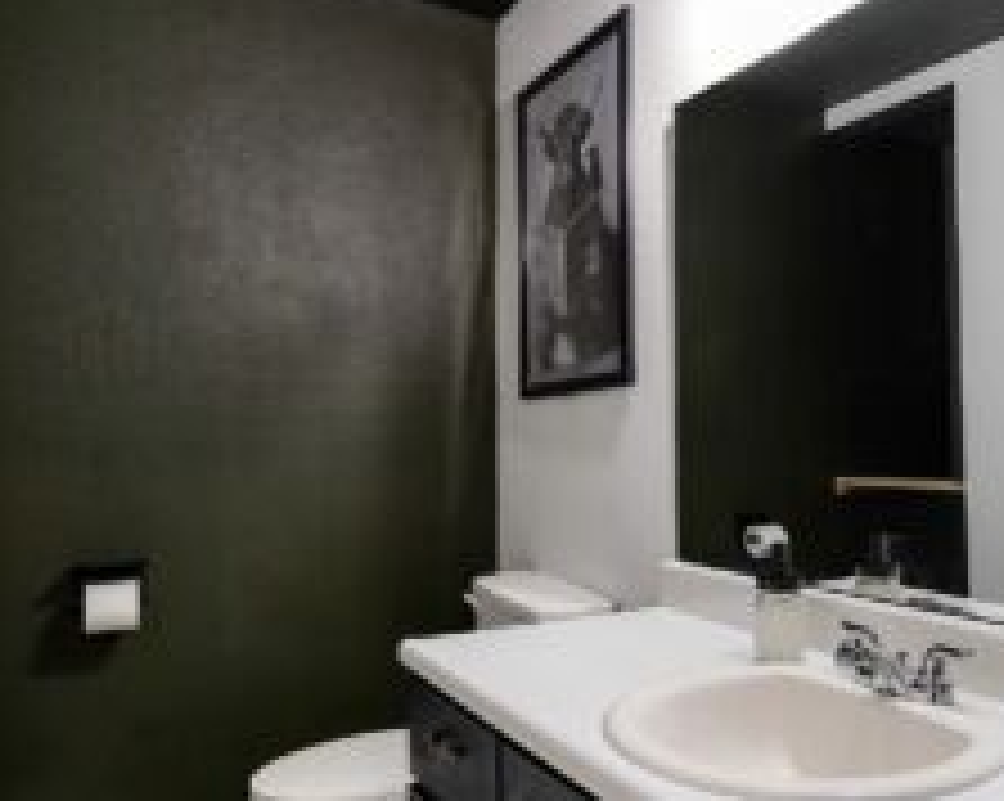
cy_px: 432
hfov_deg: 60.7
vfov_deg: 51.4
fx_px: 831
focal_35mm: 28
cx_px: 675
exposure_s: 1.6
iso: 200
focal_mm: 8
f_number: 4.5
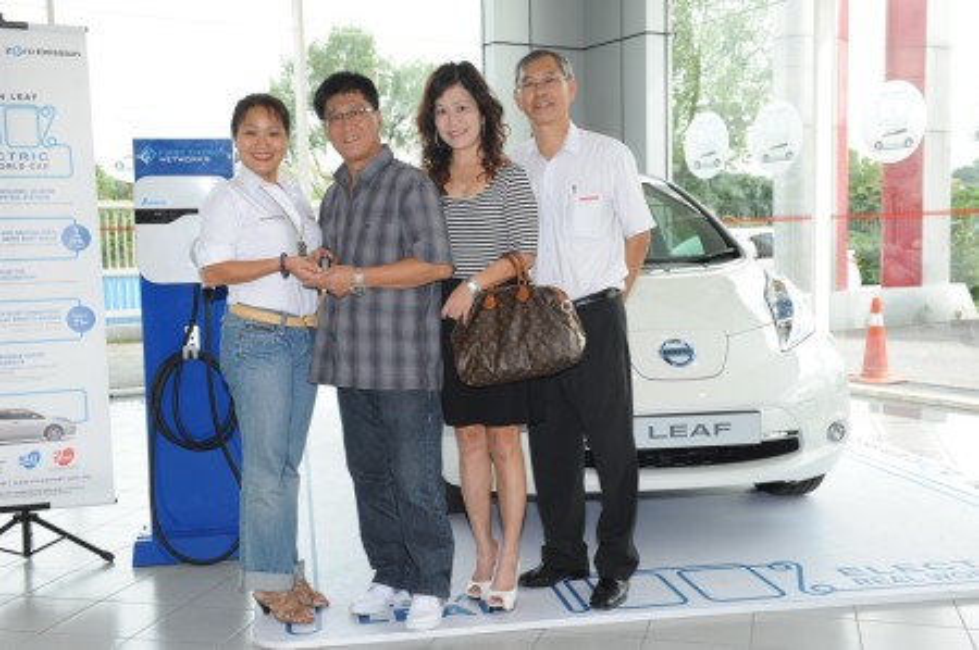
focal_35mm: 40
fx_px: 1087
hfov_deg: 48.5
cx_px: 490
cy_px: 325
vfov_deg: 33.3
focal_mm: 40
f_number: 6.3
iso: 200
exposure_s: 1/100
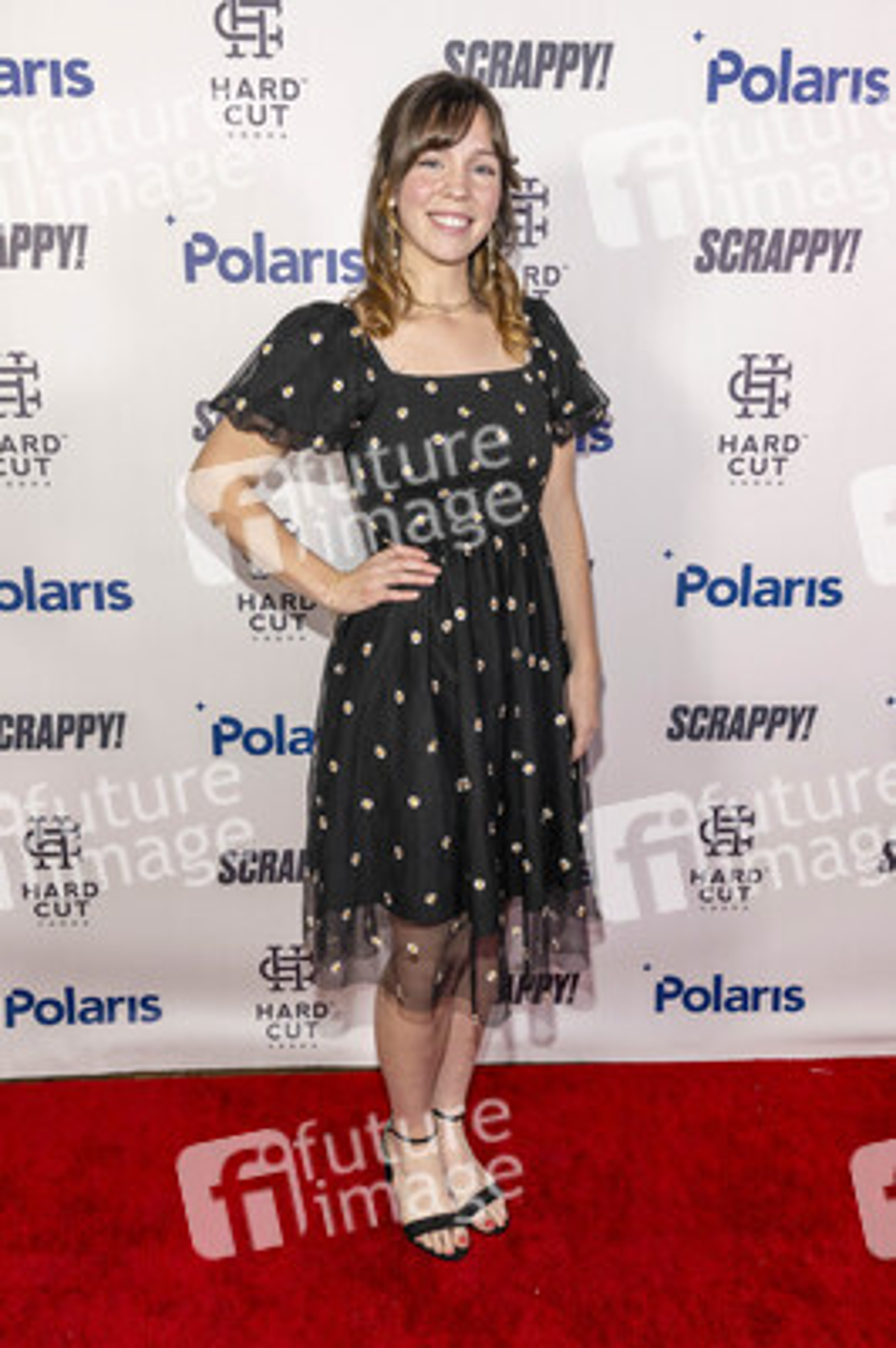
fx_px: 1084
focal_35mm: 29
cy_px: 674
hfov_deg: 44.9
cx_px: 448
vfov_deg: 63.7
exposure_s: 1/200
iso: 800
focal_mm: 29
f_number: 5
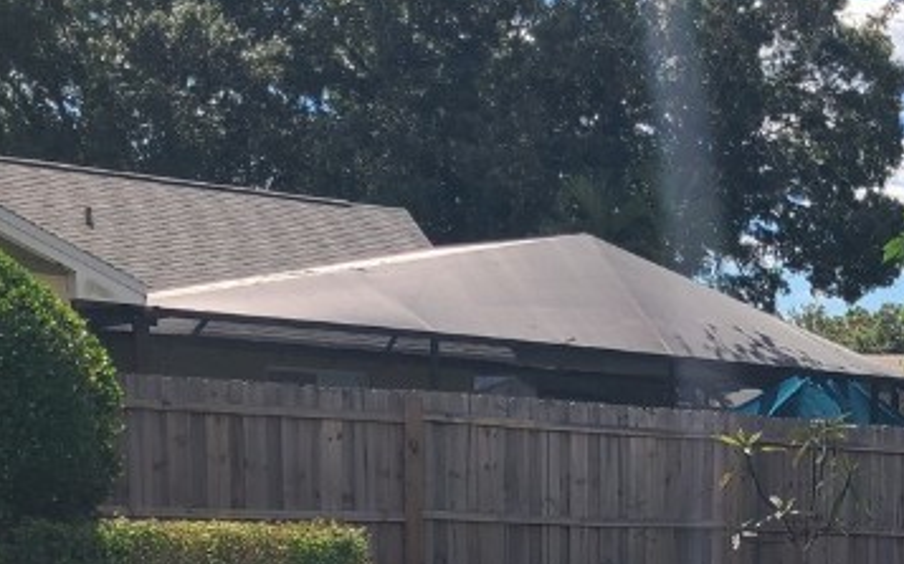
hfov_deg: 22.3
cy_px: 741
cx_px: 1289
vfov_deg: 15.7
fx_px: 1946
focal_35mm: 79
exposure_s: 1/2686
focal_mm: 5.4
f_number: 1.8
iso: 40
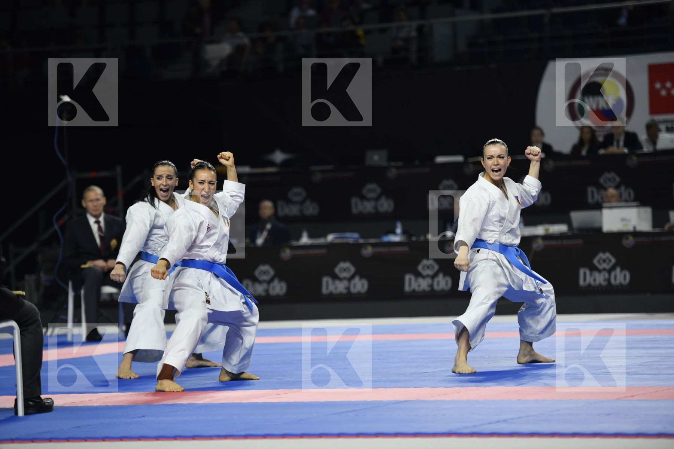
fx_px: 2902
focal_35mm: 155
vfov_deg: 8.9
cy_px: 224
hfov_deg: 13.2
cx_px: 337
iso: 800
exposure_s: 1/800
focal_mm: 155
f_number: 2.8
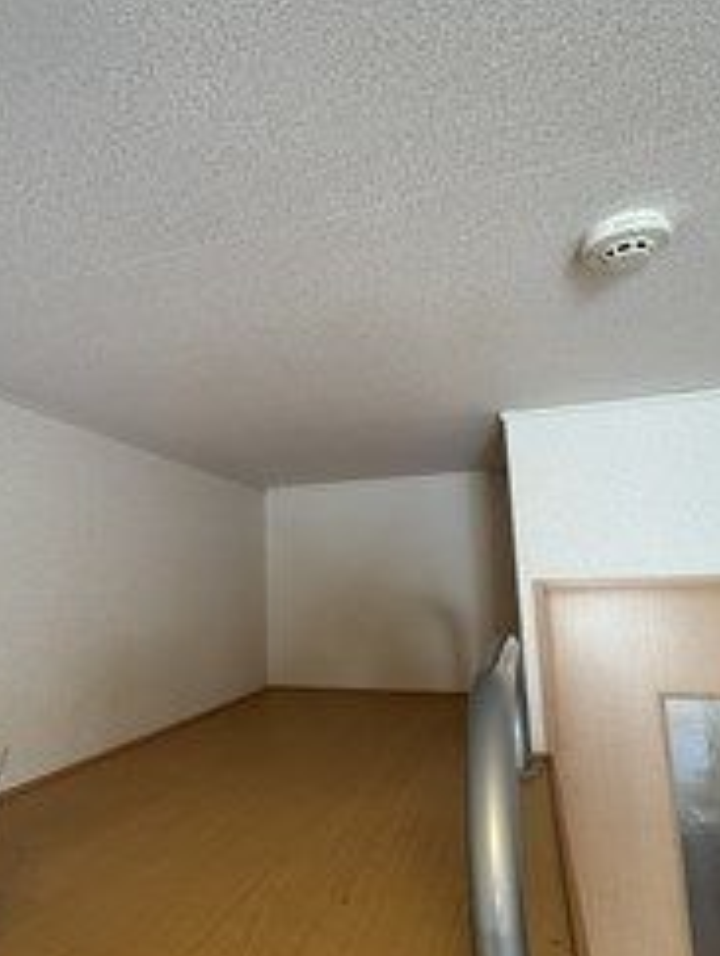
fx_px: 636
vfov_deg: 73.8
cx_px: 287
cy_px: 496
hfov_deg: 58.5
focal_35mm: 23
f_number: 2.2
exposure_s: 1/50
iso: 200
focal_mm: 2.22
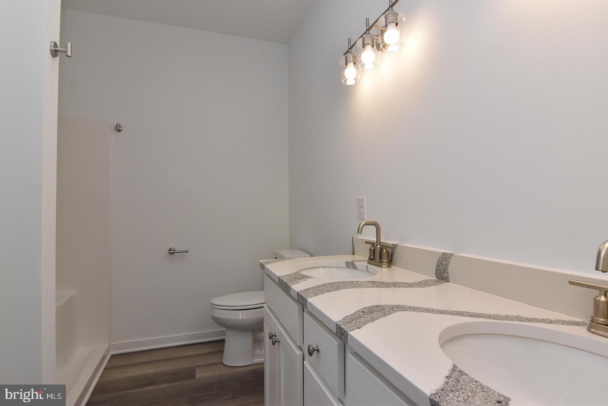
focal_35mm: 18
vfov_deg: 67.5
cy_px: 203
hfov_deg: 90.0
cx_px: 304
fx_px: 304
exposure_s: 1/200
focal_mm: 12
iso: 800
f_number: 10
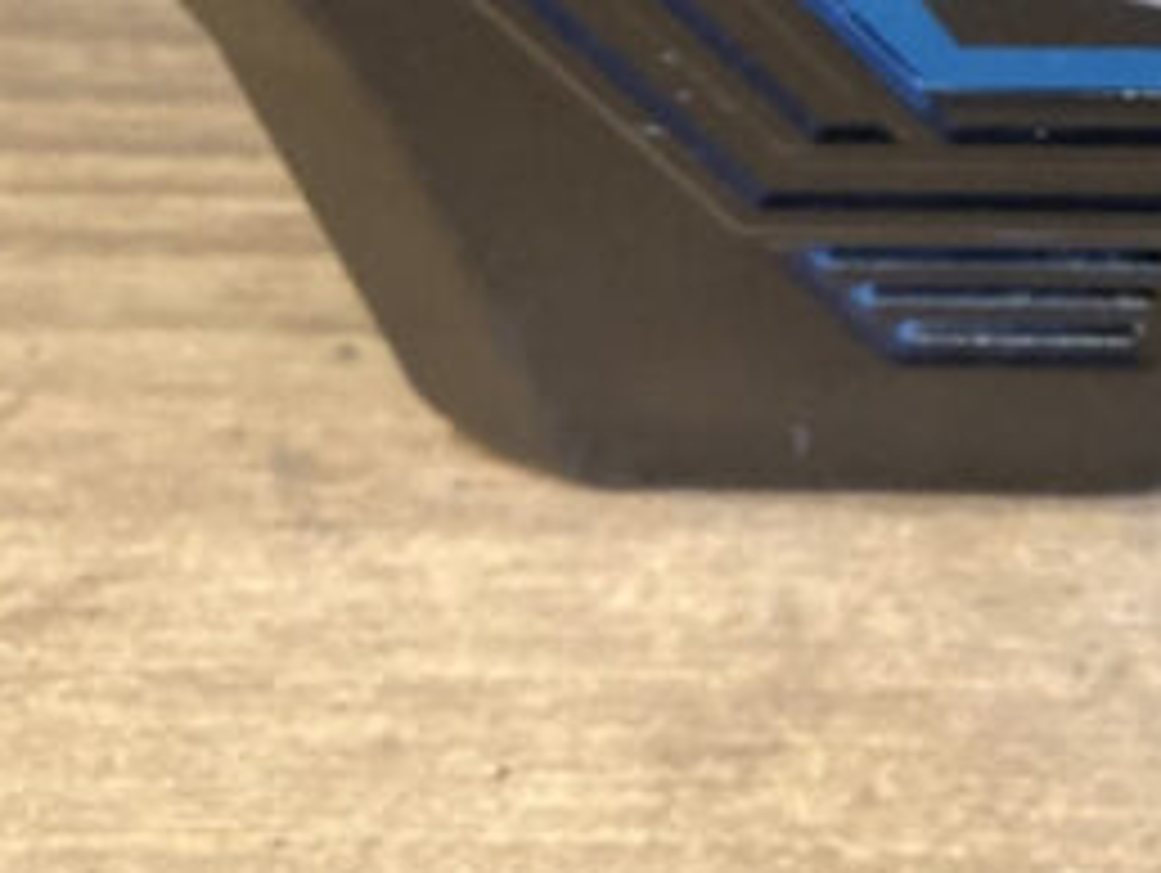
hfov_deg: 16.3
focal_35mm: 111
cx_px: 1714
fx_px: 3726
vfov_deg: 12.6
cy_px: -504
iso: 320
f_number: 1.8
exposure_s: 1/50
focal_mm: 3.99
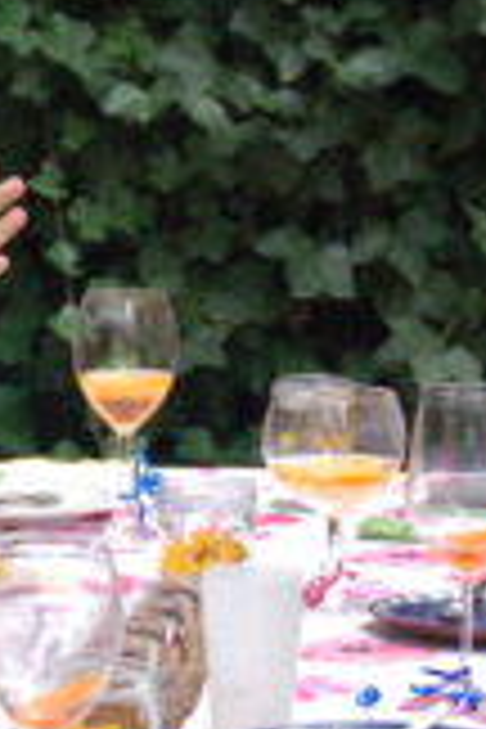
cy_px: 493
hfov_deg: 5.7
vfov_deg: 8.5
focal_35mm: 241
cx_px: 76
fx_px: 4880
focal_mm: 50
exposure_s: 1/250
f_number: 8
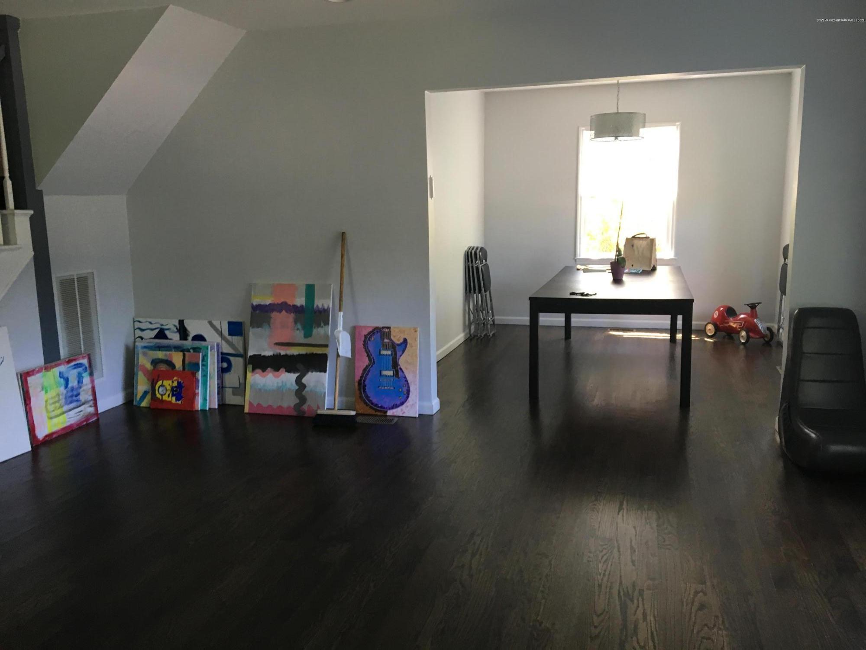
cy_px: 325
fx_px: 726
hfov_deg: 61.7
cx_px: 433
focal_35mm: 29
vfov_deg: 48.2
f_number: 2.2
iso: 80
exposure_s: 1/30
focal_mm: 4.15
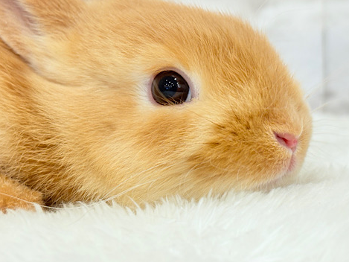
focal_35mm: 71
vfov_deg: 20.7
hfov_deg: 27.3
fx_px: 716
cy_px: 94
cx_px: 139
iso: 40
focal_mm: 5.96
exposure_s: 1/50
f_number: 1.6
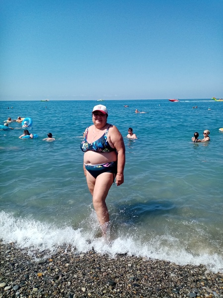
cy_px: 149
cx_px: 112
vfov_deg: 67.3
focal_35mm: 26
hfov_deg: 53.1
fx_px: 223
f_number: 1.8
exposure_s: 1/1466
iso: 112
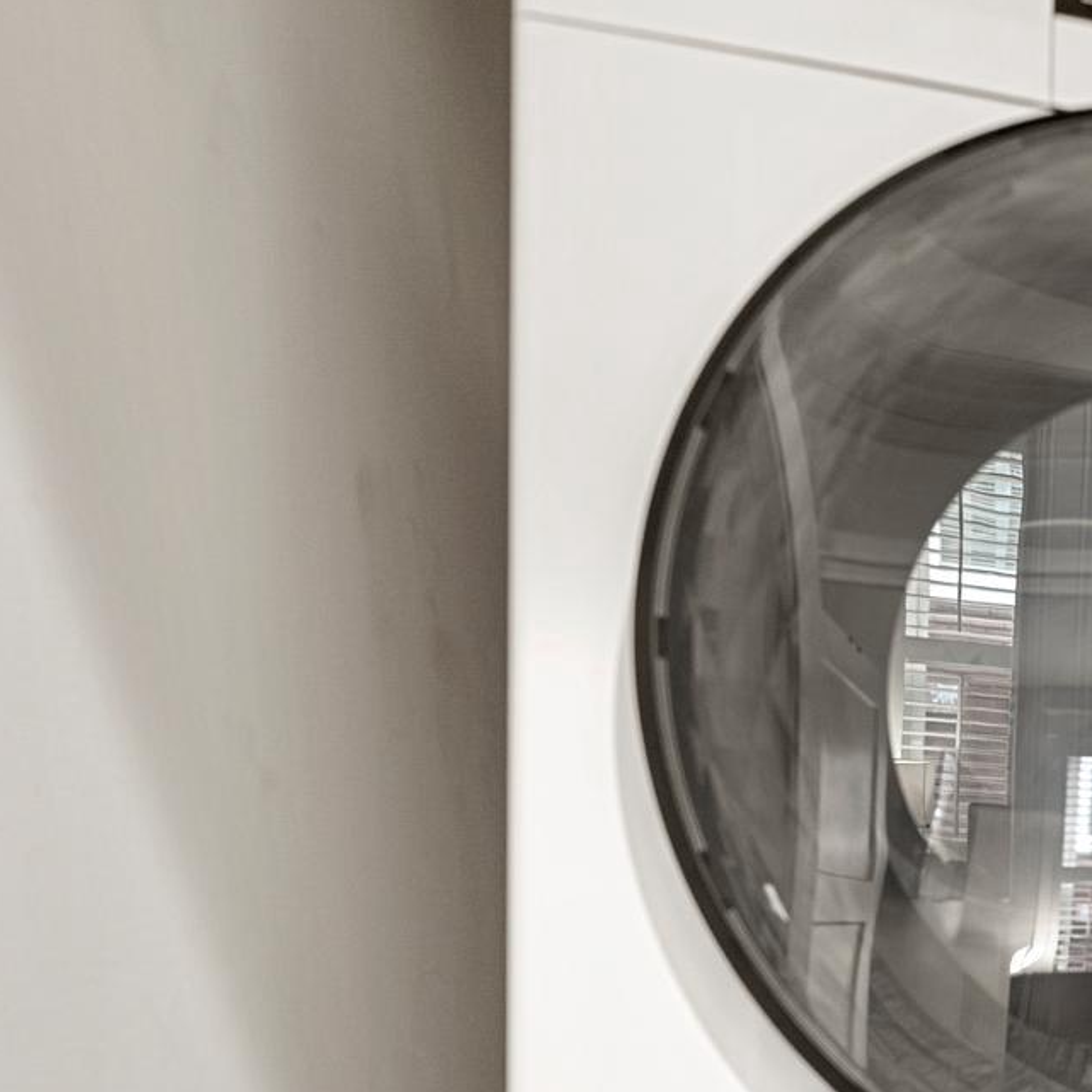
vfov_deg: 40.4
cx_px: 1325
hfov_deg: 34.6
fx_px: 1356
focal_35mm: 38
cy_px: 992
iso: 100
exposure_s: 1/5
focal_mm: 14
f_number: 5
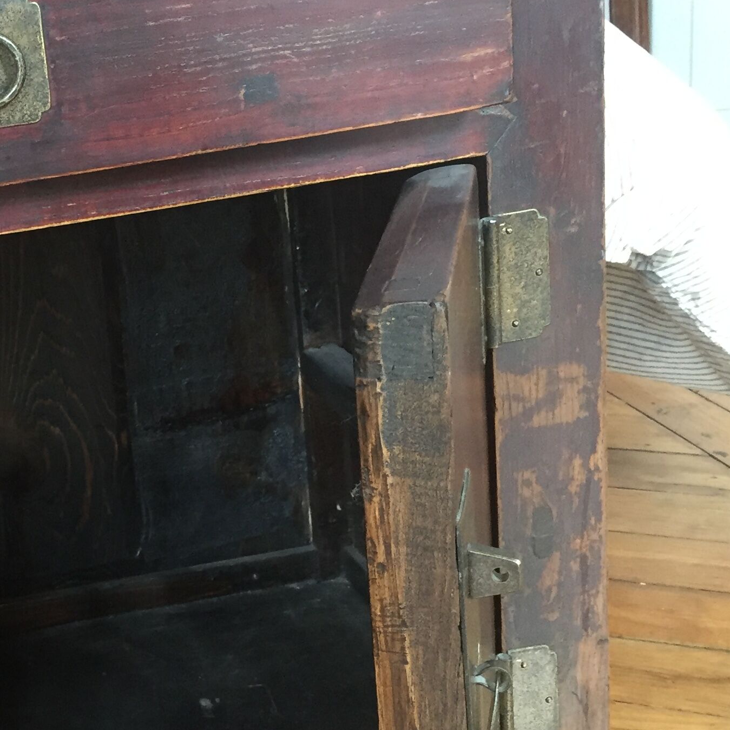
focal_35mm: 62
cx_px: 25
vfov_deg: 27.7
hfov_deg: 26.5
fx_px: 1479
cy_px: 433
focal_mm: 4.15
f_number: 2.2
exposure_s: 1/33
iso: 200
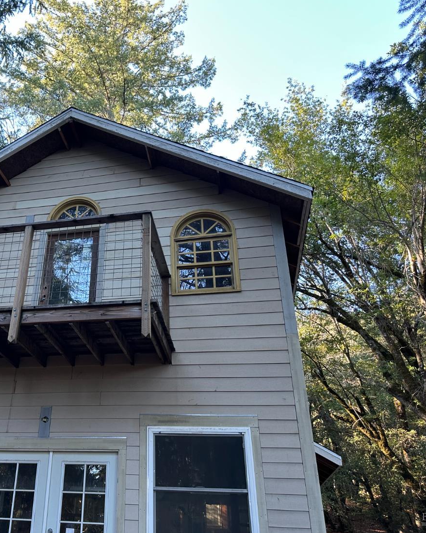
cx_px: 98
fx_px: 504
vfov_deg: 55.7
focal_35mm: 32
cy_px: 261
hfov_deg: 44.0
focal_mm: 6.86
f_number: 1.78
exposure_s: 1/121
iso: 125
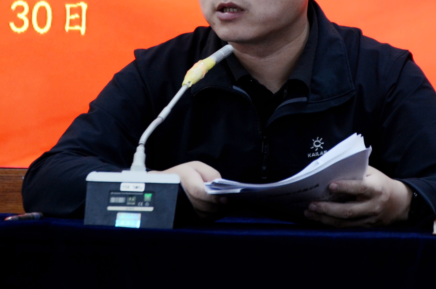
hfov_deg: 8.0
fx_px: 3130
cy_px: 17
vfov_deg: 5.3
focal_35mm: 259
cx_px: 293
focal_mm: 90
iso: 800
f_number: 5.6
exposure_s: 1/30
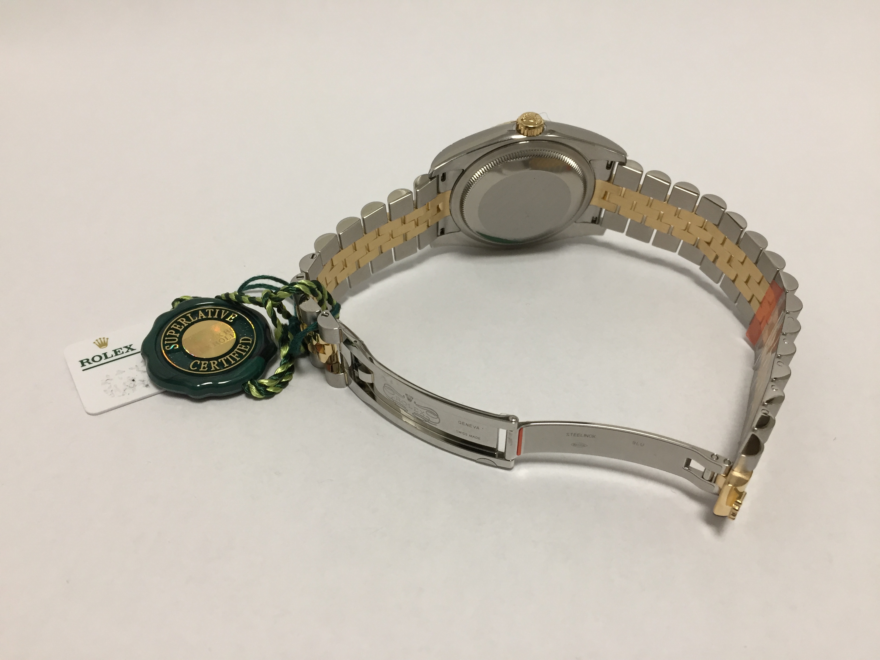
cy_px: 330
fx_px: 737
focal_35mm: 29
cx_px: 440
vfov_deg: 48.2
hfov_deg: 61.7
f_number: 2.2
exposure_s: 1/33
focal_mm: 4.15
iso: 50
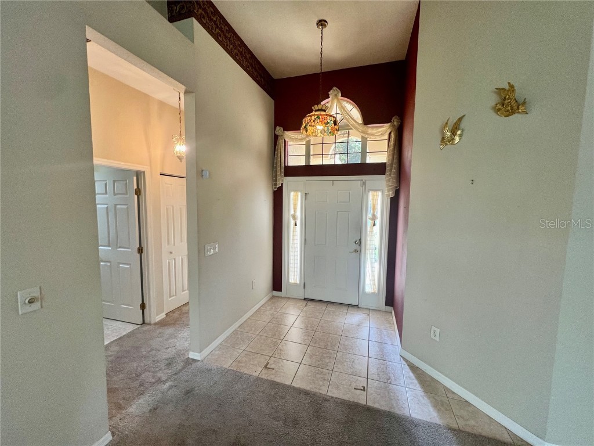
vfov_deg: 89.9
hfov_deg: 106.2
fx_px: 223
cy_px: 223
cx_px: 297
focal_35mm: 13
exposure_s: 1/120
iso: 200
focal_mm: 1.57
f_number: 1.8
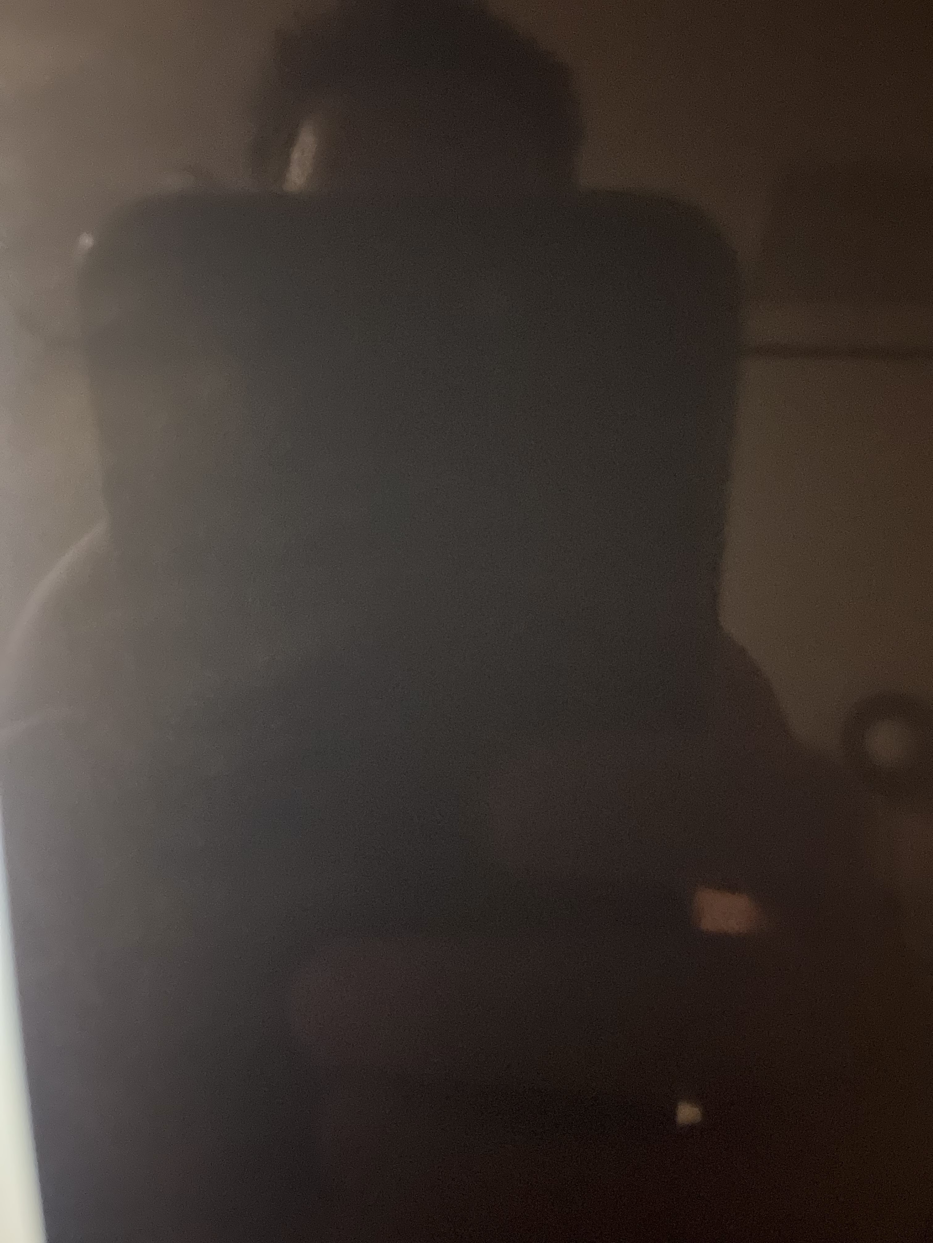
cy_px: 622
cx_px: 466
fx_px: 934
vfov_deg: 67.3
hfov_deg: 53.1
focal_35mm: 26
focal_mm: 5.1
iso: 4000
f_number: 1.6
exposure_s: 1/15
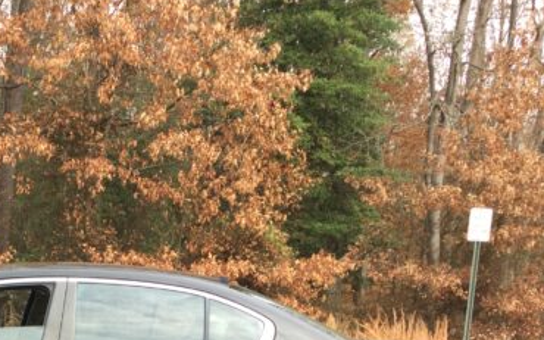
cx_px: 4
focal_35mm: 71
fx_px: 1052
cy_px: 436
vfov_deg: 17.3
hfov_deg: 27.4
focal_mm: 3.3
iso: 25
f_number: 2.4
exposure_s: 1/127
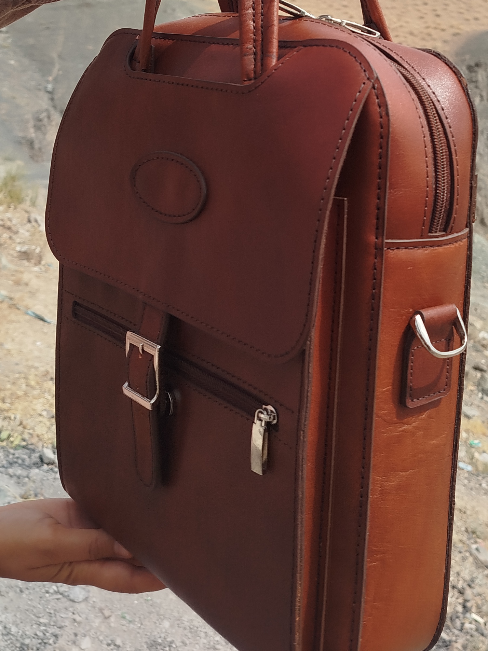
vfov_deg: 38.1
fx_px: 902
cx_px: 316
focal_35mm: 48
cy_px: 125
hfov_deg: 30.1
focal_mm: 5.31
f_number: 1.7
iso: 50
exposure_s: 1/1055
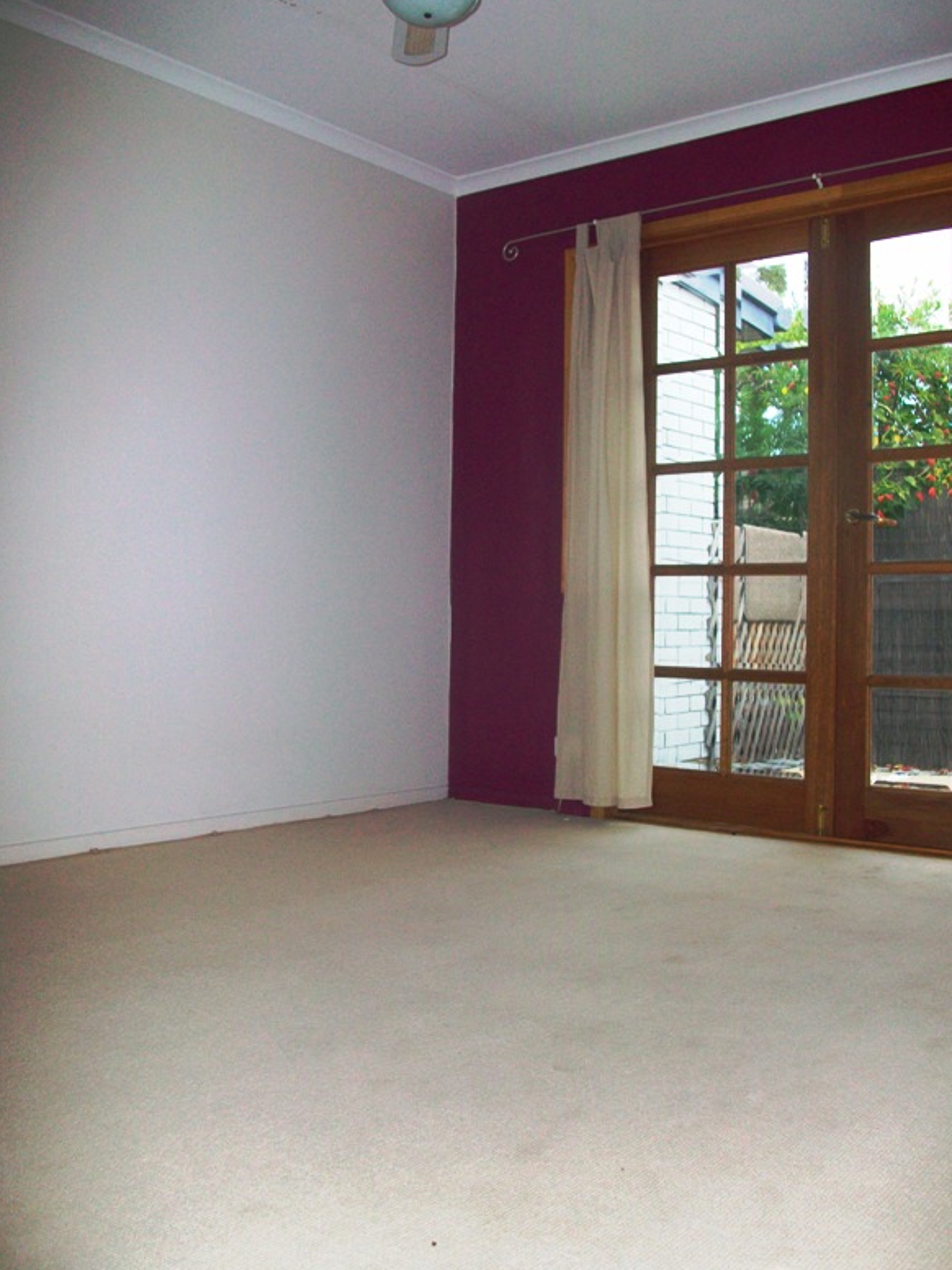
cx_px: 484
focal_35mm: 33
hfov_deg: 42.9
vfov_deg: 55.3
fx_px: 1210
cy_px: 622
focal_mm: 5.7
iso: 120
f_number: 2.8
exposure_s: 1/60
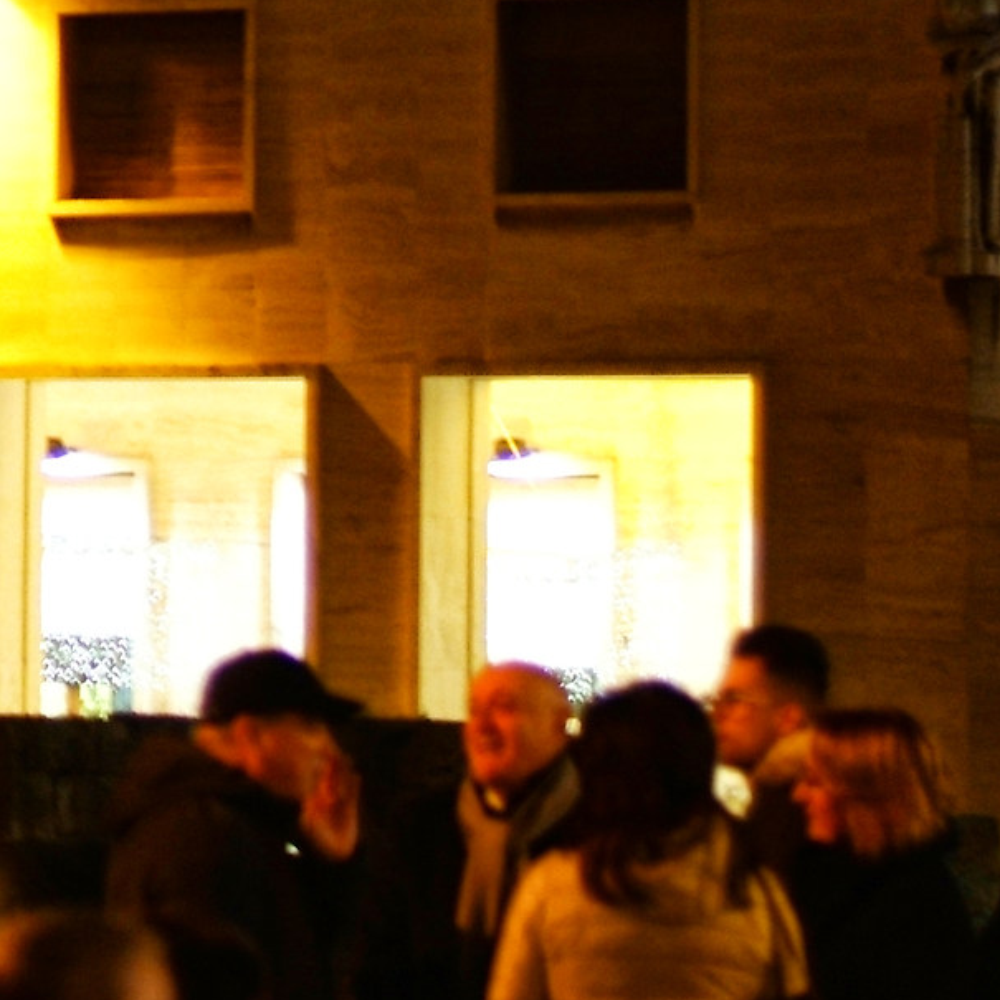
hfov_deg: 6.7
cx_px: -888
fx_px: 8269
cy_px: -122
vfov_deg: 6.9
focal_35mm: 253
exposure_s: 1/20
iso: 400
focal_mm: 50
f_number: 2.4
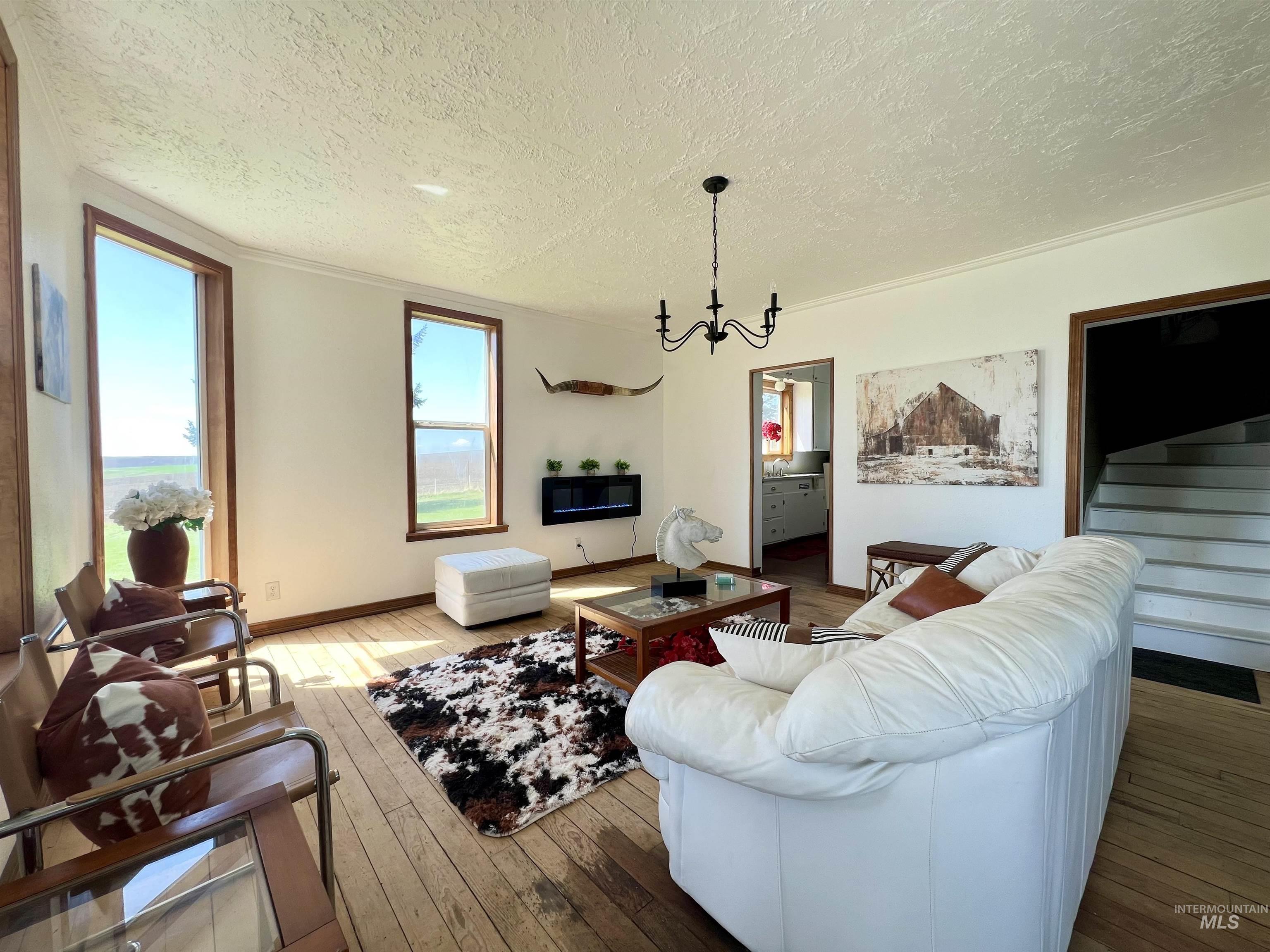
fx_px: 477
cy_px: 476
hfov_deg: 106.2
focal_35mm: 13
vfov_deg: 89.9
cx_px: 635
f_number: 1.8
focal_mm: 1.57
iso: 32
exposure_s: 1/170
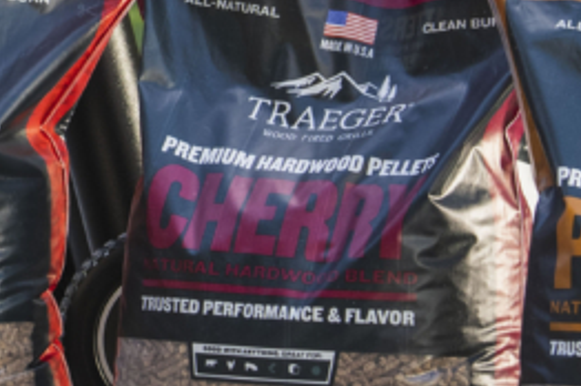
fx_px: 9429
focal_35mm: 585
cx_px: -412
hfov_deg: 3.5
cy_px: -339
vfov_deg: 2.3
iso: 400
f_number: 5.6
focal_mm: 102
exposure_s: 1/250
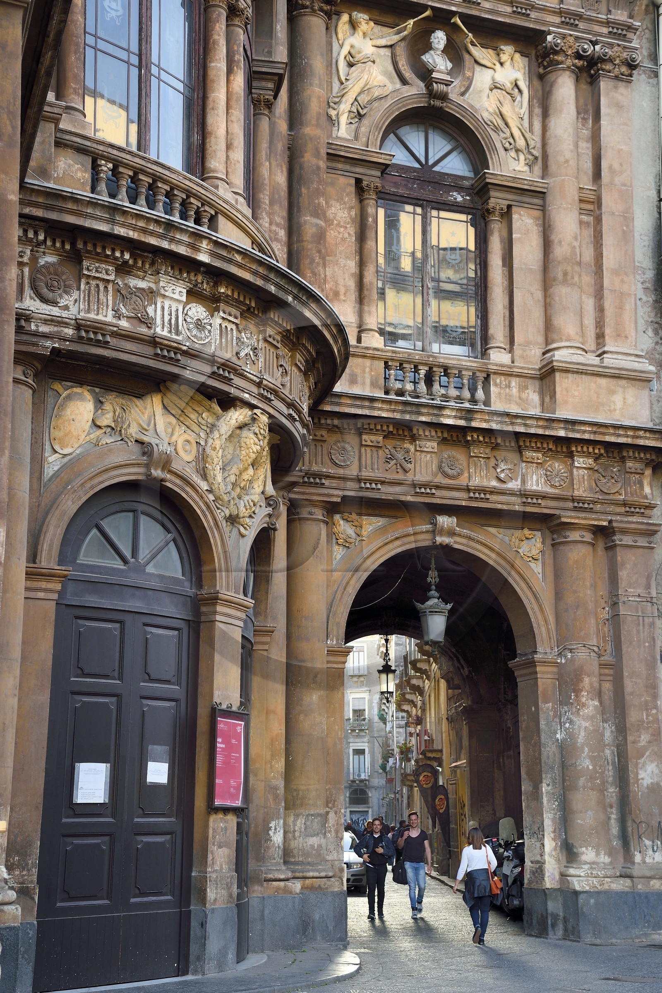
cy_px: 496
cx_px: 331
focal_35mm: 48
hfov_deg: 28.1
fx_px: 1324
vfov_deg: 41.1
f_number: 5.6
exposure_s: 1/100
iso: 400
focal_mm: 48
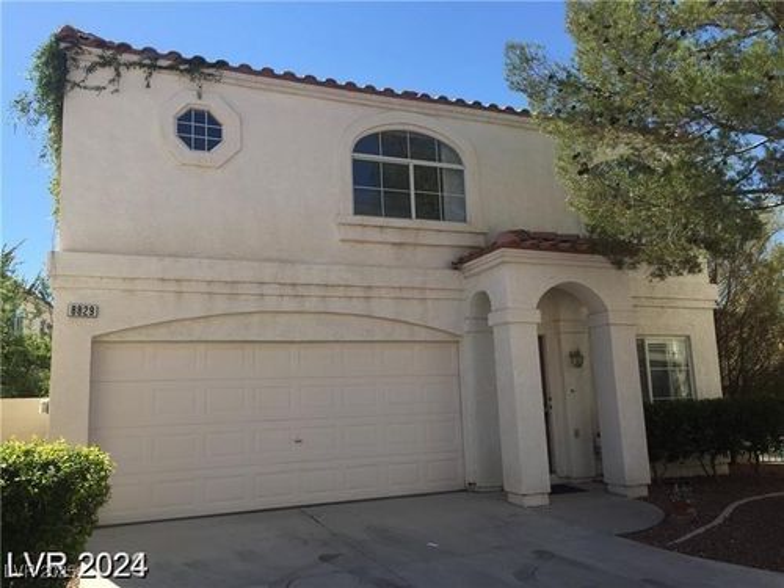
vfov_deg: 48.2
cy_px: 294
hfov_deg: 61.7
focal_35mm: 29
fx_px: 657
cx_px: 392
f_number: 2.2
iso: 32
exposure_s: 1/1319
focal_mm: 4.15
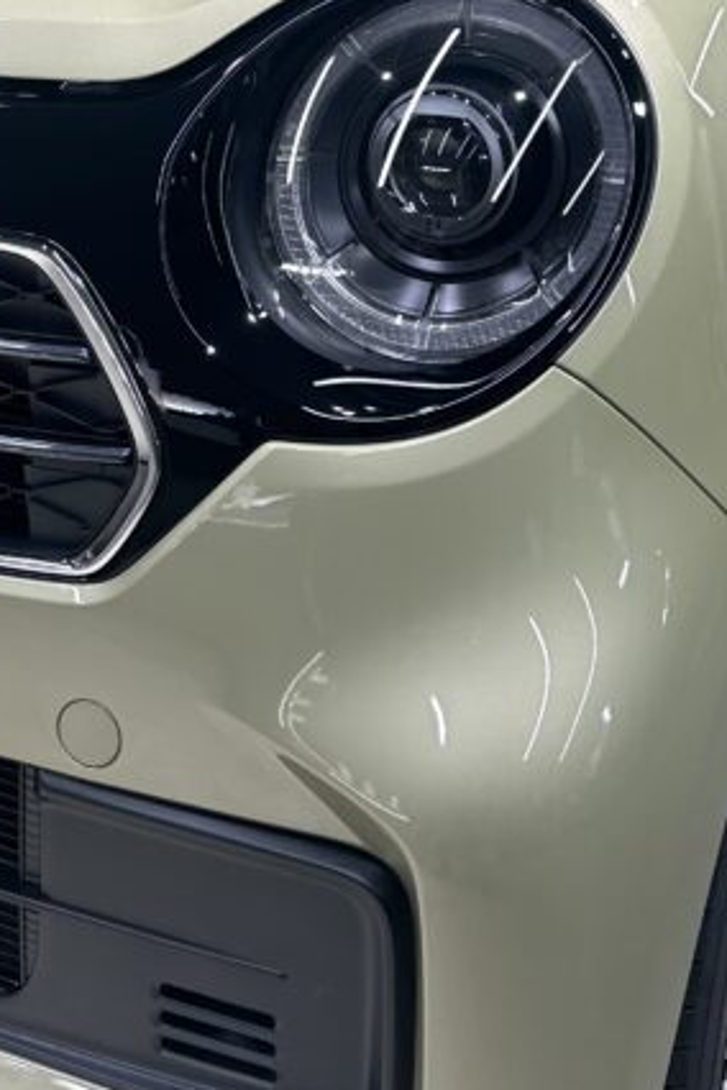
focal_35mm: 60
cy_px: 281
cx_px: 215
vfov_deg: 32.8
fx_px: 1817
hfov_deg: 22.5
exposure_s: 1/120
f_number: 1.78
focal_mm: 6.86
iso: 100
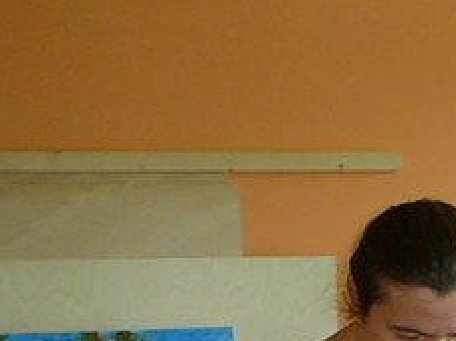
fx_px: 2040
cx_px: 973
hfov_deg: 11.3
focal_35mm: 155
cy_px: 603
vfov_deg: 9.1
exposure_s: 1/40
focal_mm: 5.2
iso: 100
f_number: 2.8
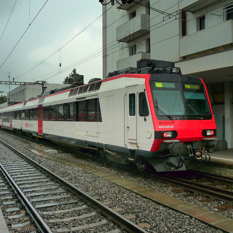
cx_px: 121
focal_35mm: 41
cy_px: 116
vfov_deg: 40.9
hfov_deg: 40.9
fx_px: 312
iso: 160
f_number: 3.6
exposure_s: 1/80
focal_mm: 5.6
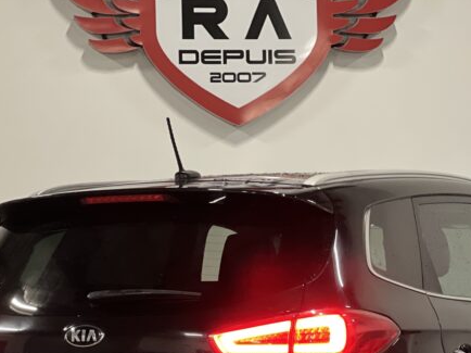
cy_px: 322
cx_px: 292
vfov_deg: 10.4
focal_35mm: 142
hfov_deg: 13.9
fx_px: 1931
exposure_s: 1/14
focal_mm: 9
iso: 500
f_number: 2.8
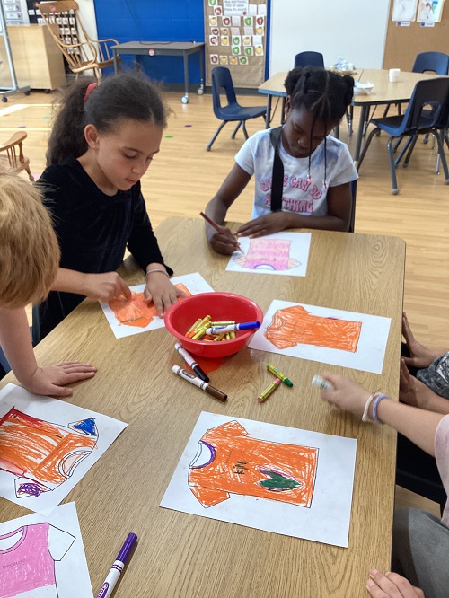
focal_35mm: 31
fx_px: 536
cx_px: 224
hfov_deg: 45.5
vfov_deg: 58.3
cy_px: 299
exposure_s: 1/50
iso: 50
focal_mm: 3.3
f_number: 2.4
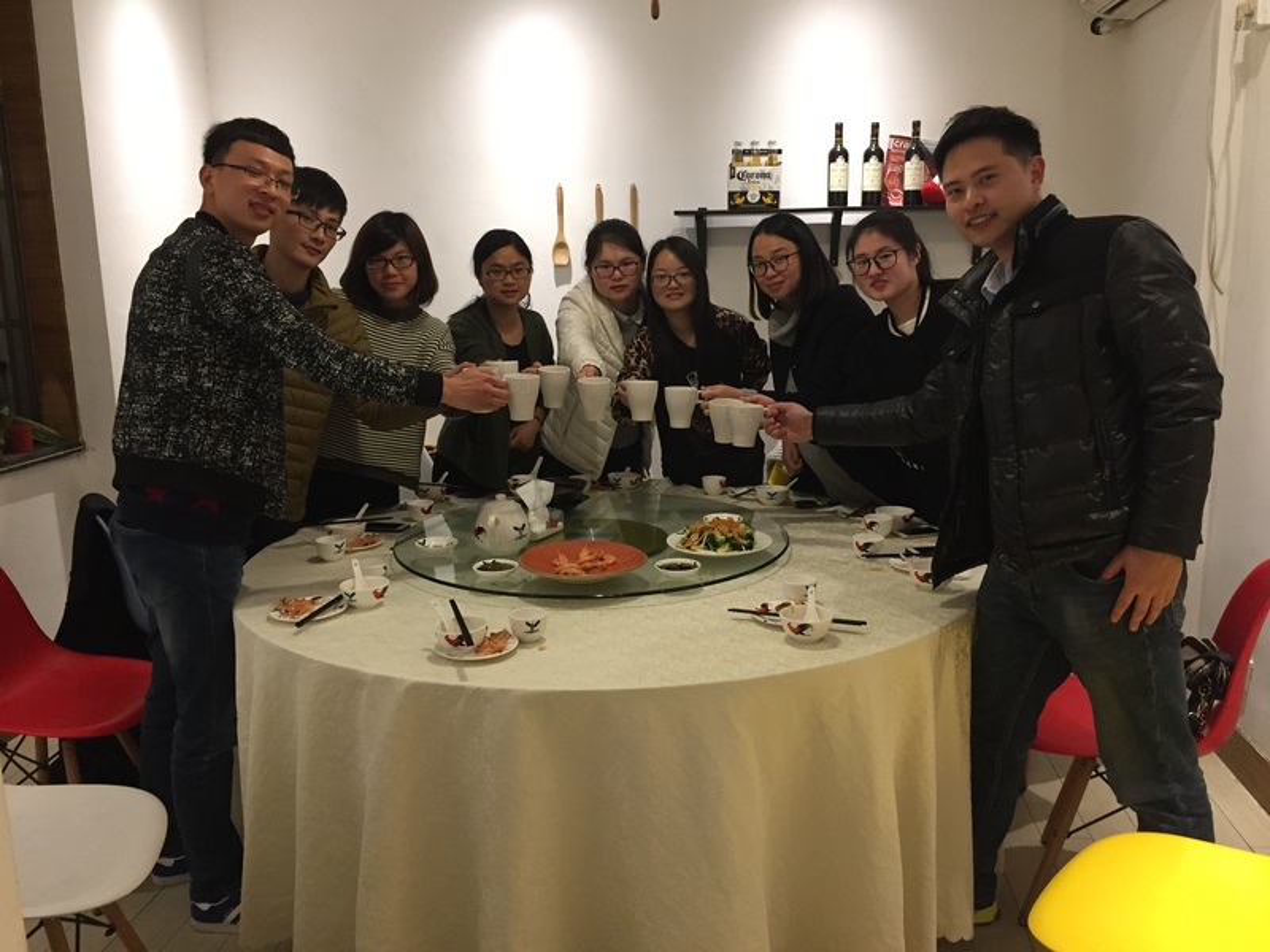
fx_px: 1064
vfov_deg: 48.2
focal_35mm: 29
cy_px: 476
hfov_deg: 61.7
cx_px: 635
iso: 200
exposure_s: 1/33
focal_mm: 4.15
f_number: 2.2
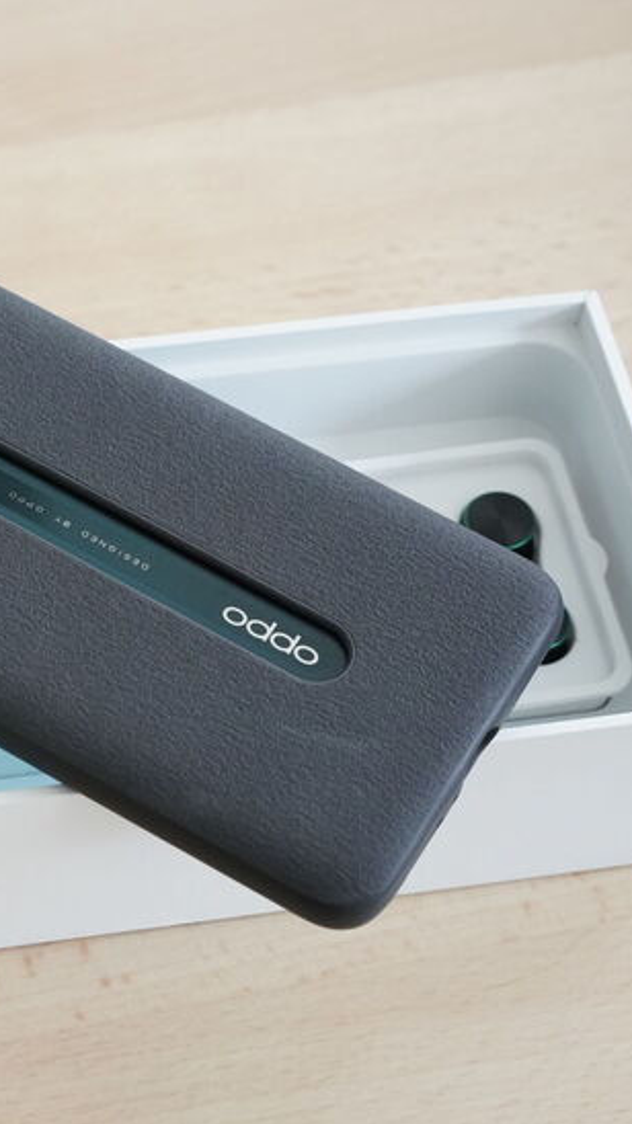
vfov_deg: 24.5
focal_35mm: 87
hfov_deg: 13.6
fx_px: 2594
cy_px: 560
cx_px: -47
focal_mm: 55
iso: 8000
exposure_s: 1/320
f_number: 7.1
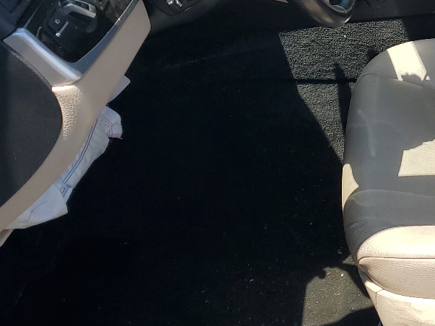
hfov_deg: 27.4
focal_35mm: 69
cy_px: -37
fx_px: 867
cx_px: 365
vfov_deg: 20.3
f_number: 1.5
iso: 50
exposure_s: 1/1667
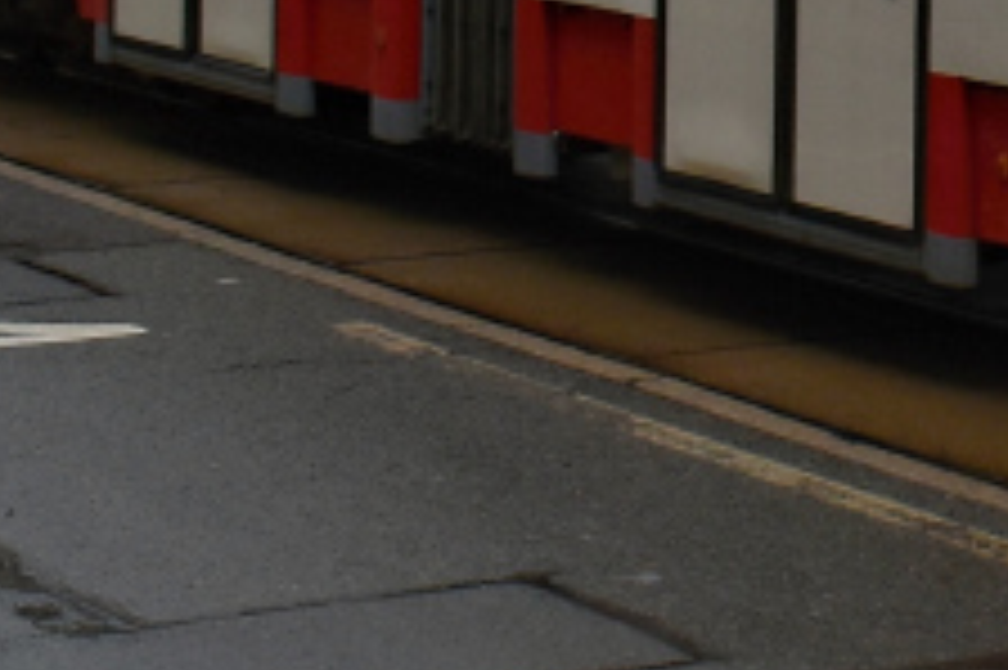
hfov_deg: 10.6
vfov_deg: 7.3
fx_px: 5117
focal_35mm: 183
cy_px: -555
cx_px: 1782
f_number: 8
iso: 320
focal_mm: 21
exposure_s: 1/250
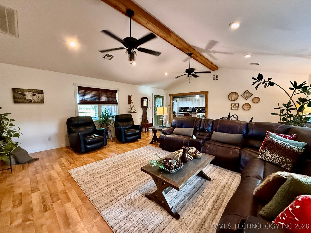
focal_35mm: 14
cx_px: 156
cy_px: 116
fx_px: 126
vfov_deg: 85.7
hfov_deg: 102.1
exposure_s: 1/60
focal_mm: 2.22
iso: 640
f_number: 2.2
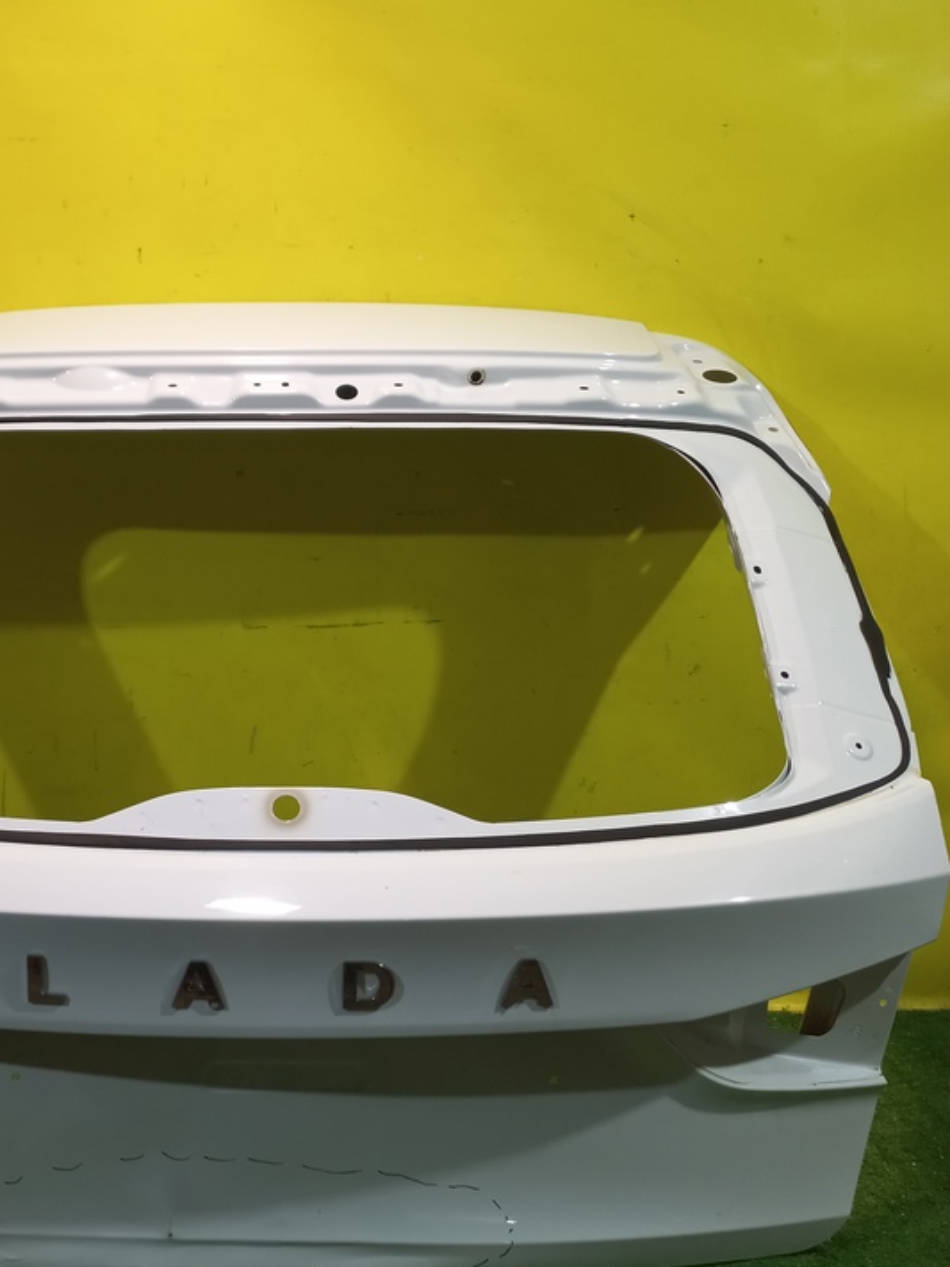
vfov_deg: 51.4
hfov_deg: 38.9
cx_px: 274
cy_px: 638
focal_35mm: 36
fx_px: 1318
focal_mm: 4.6
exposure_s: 1/50
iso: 100
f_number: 1.8
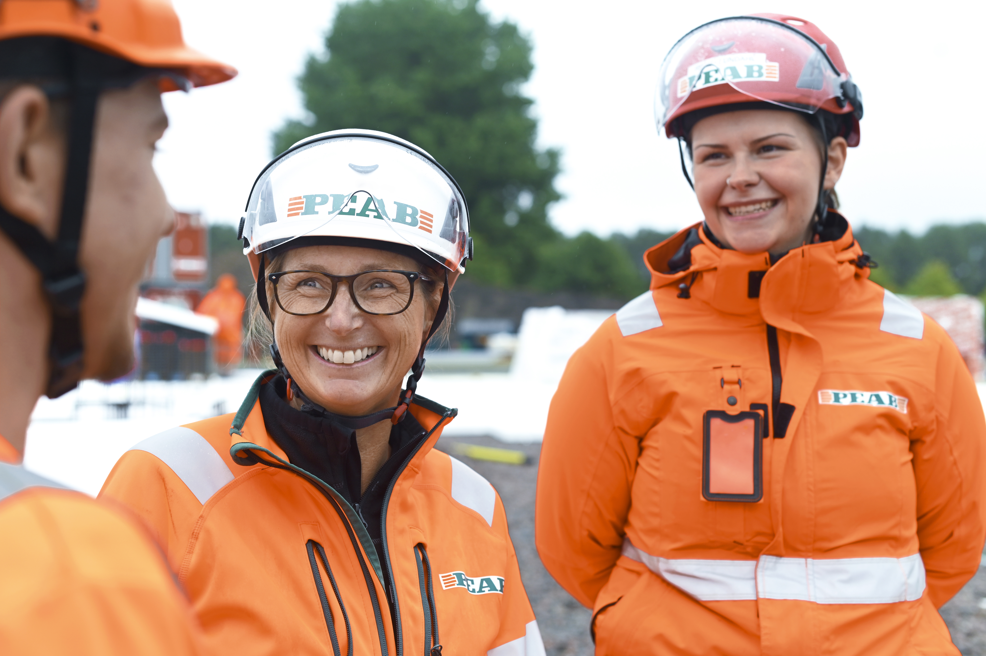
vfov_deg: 27.0
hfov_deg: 39.6
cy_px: 328
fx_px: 1369
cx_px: 493
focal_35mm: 50
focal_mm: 50
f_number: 4
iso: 400
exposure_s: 1/400
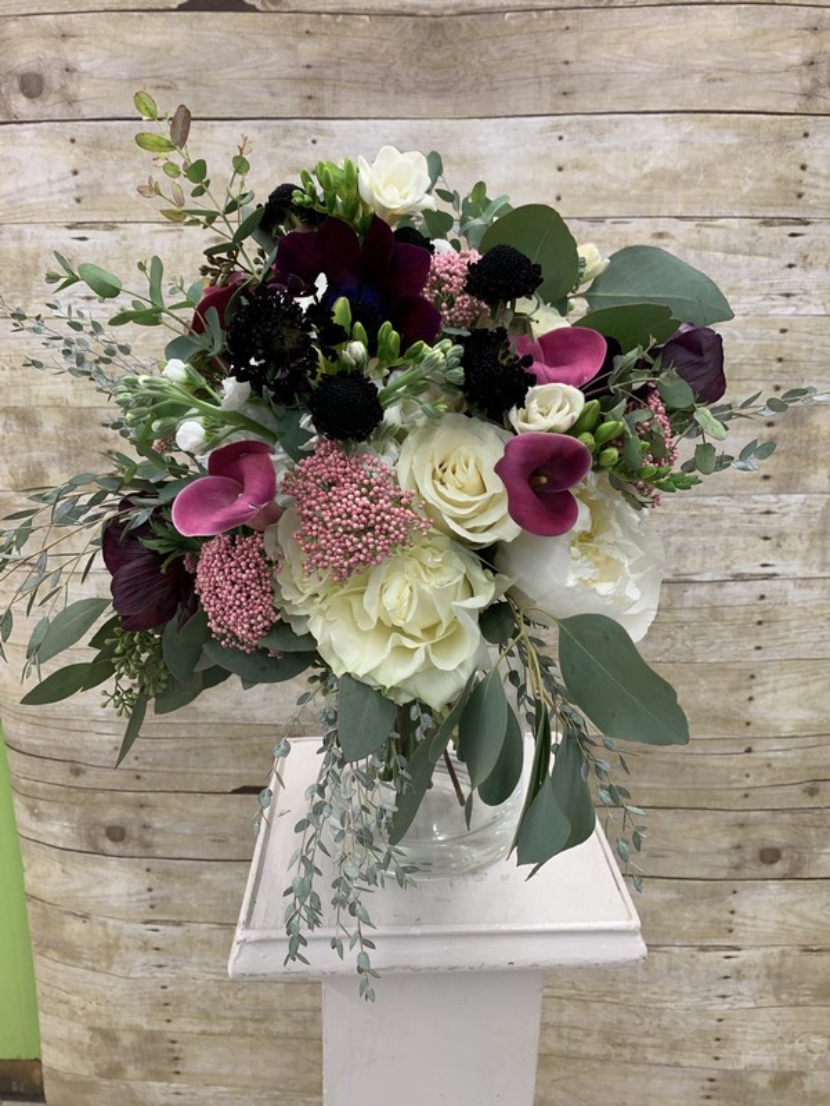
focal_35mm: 26
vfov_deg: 67.3
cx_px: 415
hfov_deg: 53.1
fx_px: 831
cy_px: 553
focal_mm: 4.25
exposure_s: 1/60
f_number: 1.8
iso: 100
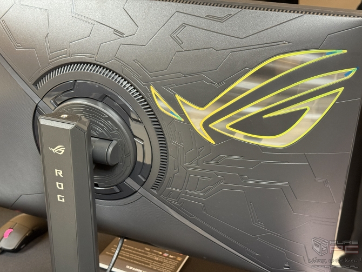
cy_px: 136
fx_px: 502
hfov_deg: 39.6
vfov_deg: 30.3
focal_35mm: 48
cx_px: 181
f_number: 1.78
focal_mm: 6.76
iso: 320
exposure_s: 1/40
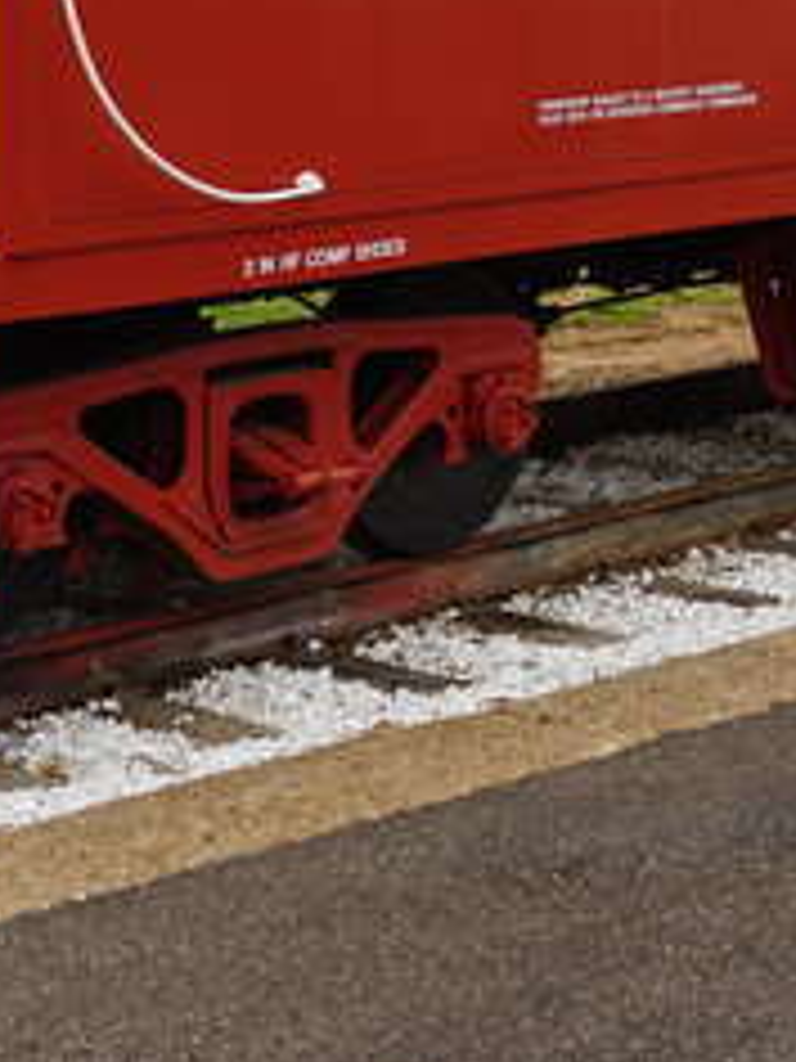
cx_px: 445
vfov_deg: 18.4
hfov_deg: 14.4
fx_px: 3147
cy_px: -124
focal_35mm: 103
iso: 100
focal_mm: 21
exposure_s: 1/80
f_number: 7.1
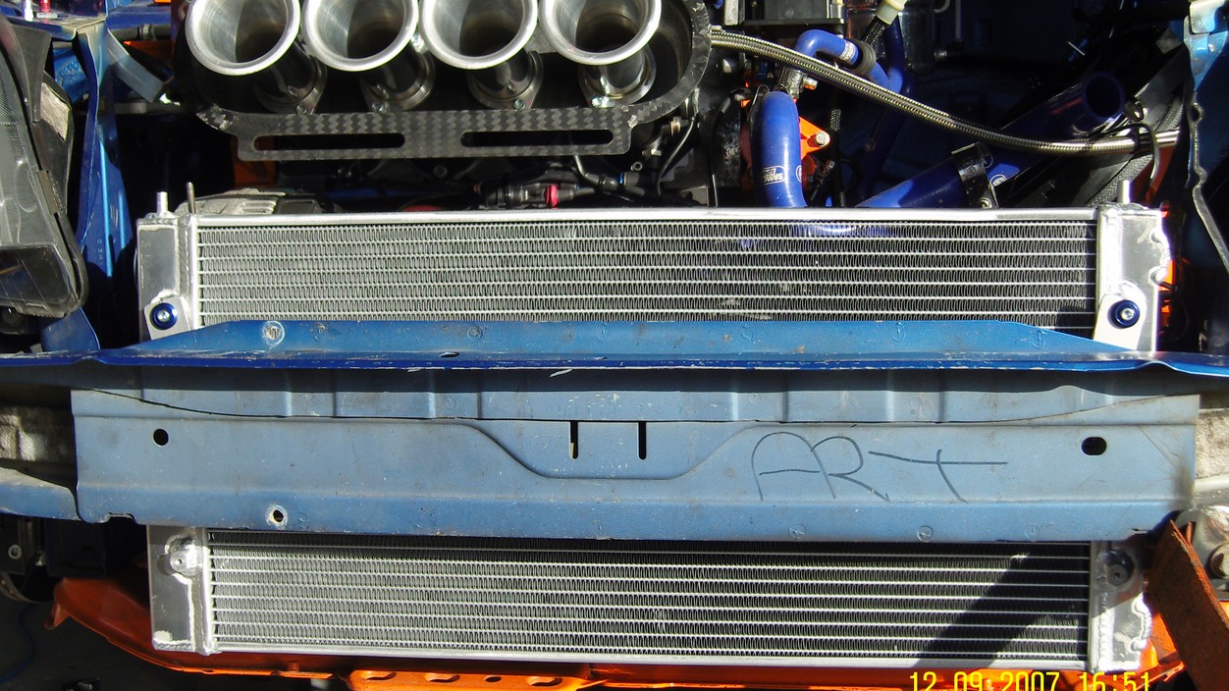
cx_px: 614
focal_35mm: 49
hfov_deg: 42.1
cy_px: 312
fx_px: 1597
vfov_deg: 24.4
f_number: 8
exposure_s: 1/100
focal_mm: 9.4
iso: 100
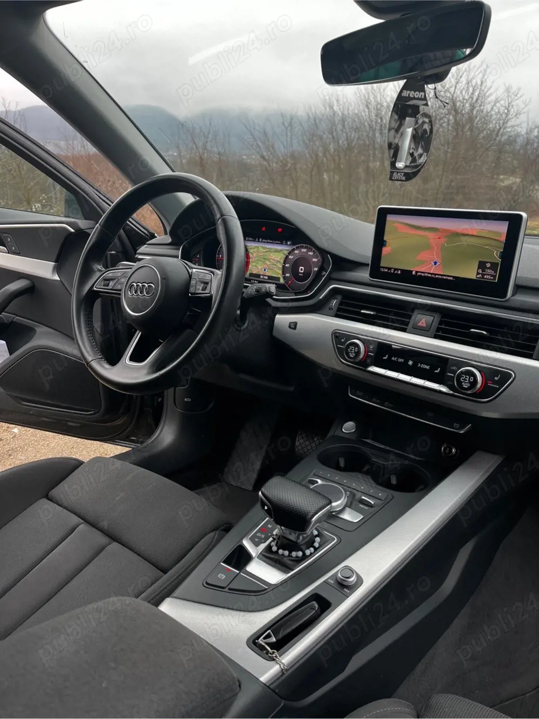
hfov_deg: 53.0
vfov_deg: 67.3
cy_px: 360
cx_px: 270
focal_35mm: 26
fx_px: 540
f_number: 1.6
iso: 50
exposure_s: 1/98
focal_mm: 5.1
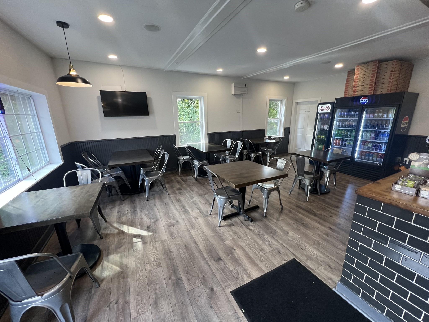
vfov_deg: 89.9
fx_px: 161
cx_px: 214
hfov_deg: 106.2
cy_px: 161
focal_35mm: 13
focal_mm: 1.57
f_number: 1.8
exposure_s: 1/120
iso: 200
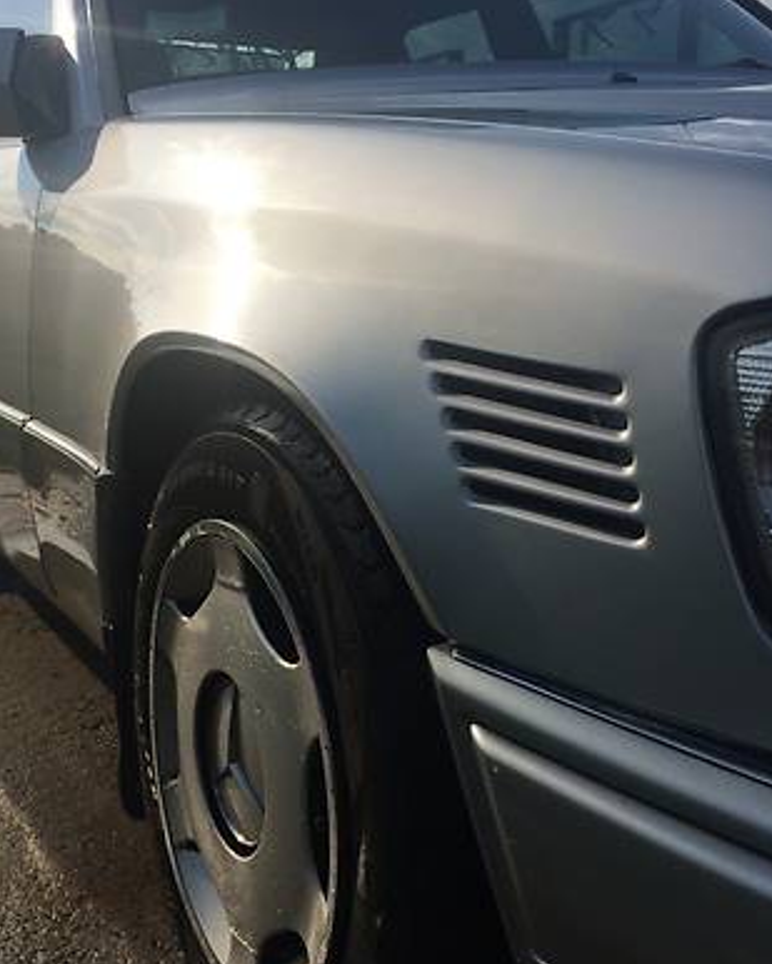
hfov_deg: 34.2
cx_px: 360
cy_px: 499
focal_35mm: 44
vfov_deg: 42.0
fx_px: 1256
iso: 32
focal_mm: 4.2
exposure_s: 1/3425
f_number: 2.2
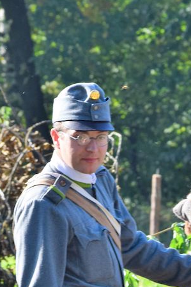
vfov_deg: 3.7
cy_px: 335
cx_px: 173
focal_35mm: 554
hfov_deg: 2.5
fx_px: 4412
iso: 400
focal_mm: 130
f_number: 10
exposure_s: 1/200
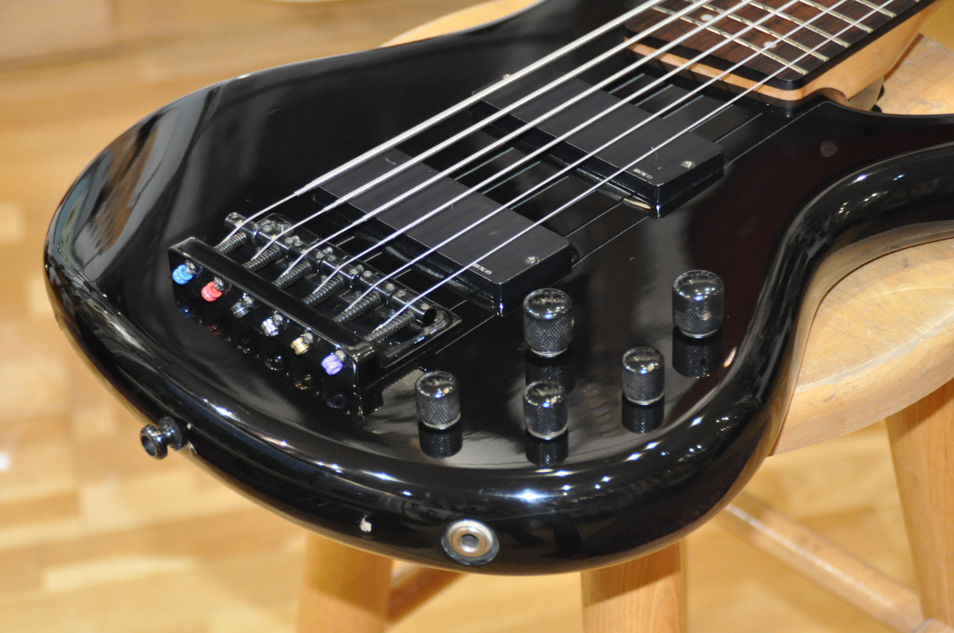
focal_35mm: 102
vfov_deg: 13.4
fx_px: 2700
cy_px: 316
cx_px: 477
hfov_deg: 20.0
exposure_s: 1/60
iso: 2000
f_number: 5.3
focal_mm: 68
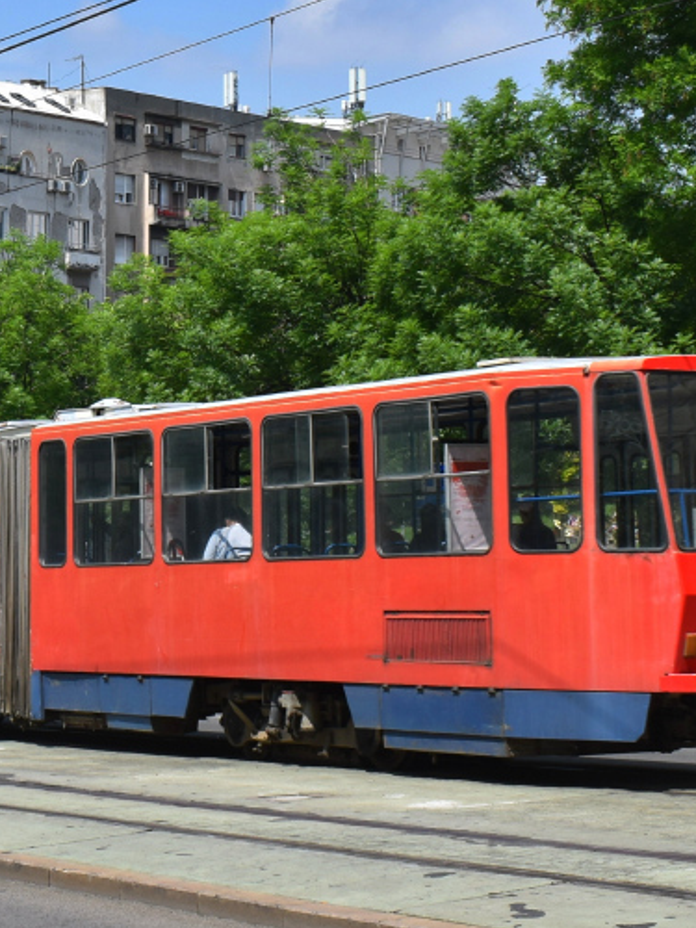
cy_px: 211
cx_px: 158
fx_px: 2714
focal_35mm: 101
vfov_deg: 19.2
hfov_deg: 14.5
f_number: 10
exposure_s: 1/400
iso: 200
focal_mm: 27
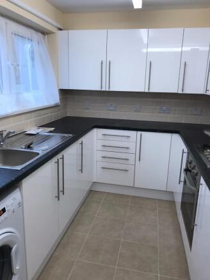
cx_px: 105
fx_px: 226
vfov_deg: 63.4
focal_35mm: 28
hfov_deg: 49.8
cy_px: 140
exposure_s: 1/50
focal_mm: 3.99
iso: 25
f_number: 1.8
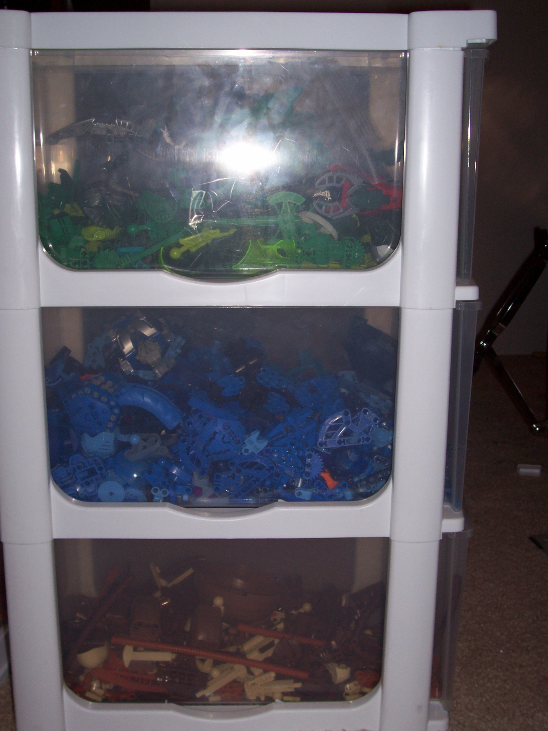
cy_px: 366
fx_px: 887
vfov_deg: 44.8
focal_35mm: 42
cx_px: 274
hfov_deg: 34.3
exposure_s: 1/68.5
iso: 80
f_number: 2.9
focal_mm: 7
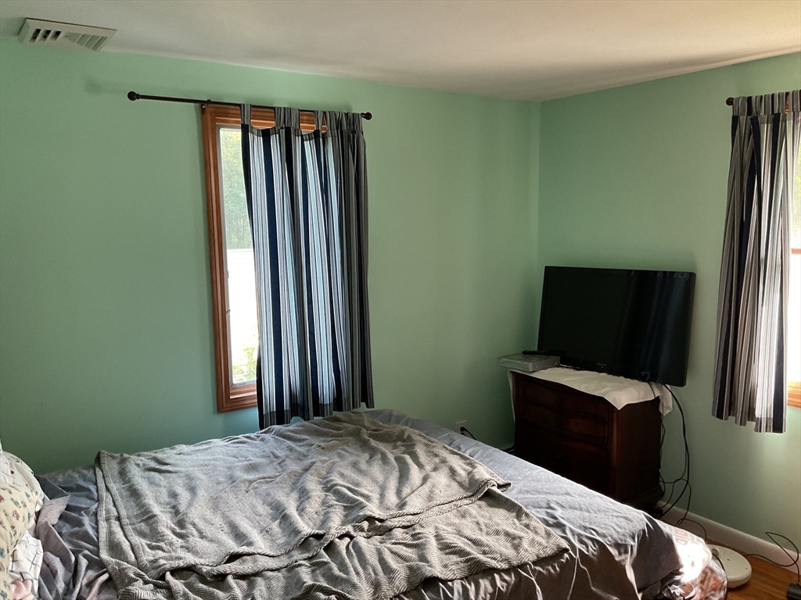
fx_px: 671
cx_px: 400
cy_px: 300
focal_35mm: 29
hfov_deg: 61.7
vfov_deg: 48.2
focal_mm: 3
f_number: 1.8
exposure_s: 1/60
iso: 160
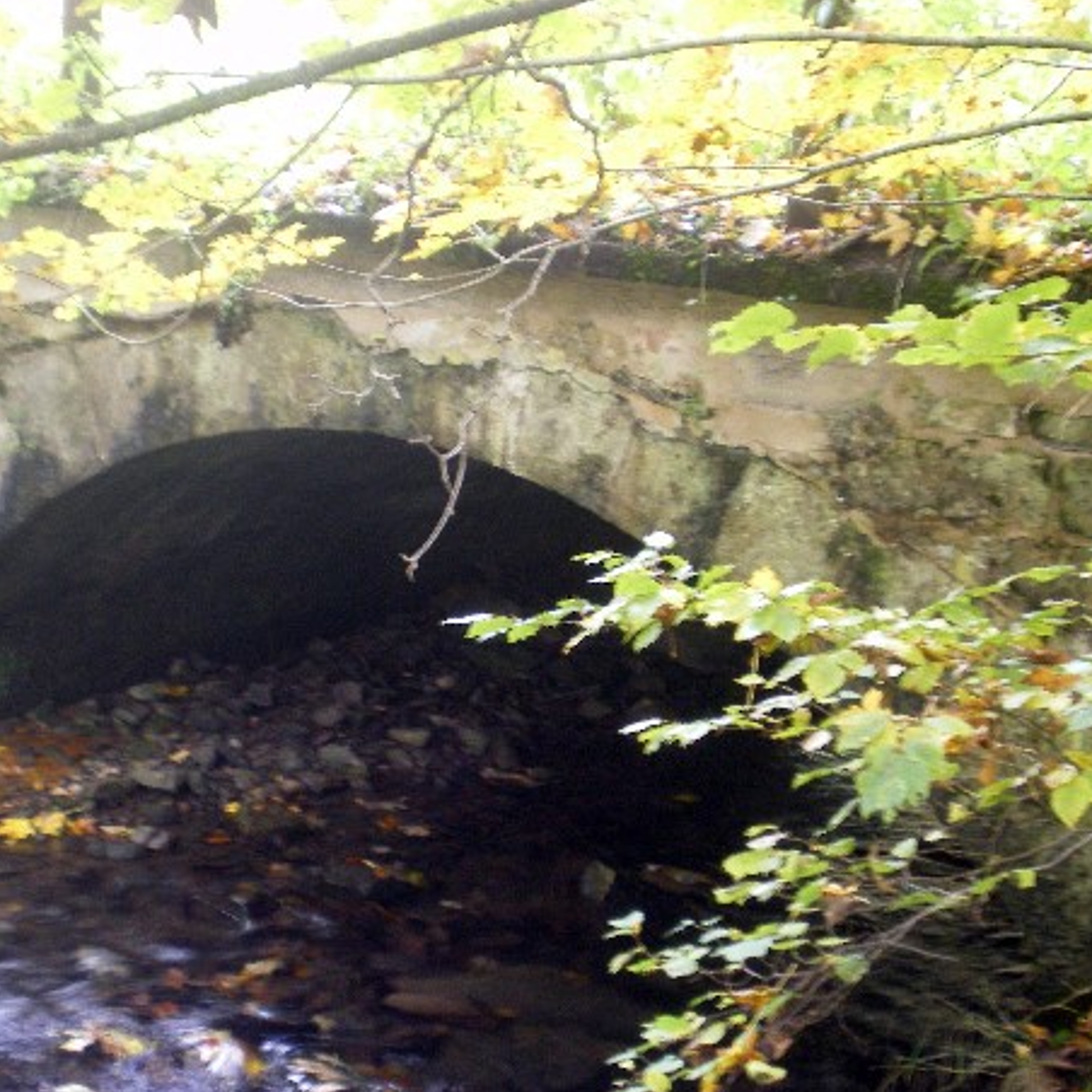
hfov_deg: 28.5
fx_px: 2141
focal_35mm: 60
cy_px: 548
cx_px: 430
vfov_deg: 28.6
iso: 400
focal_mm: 8.4
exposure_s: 1/6
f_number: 3.7
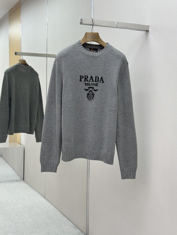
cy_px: 118
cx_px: 88
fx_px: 327
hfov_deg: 30.3
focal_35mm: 48
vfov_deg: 39.7
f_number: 1.78
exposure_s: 1/243
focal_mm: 6.86
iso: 80
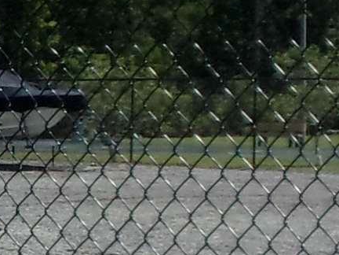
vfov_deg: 7.5
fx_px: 1949
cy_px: 208
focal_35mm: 199
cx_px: -222
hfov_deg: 9.6
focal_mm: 5.1
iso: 200
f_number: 10.8
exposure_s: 1/280
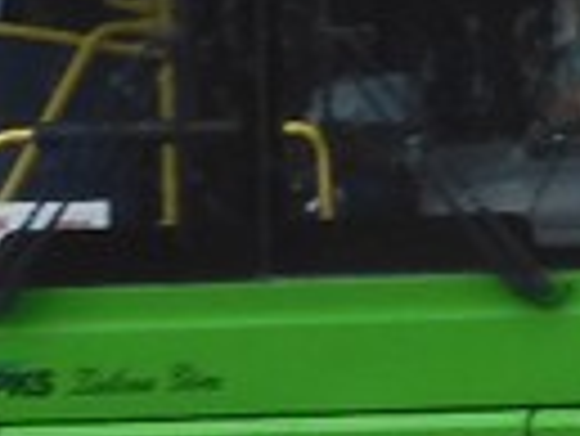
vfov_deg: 2.5
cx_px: 1299
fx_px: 9928
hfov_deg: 3.3
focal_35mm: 592
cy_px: -308
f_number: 5
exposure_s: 1/320
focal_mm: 15.2
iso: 100
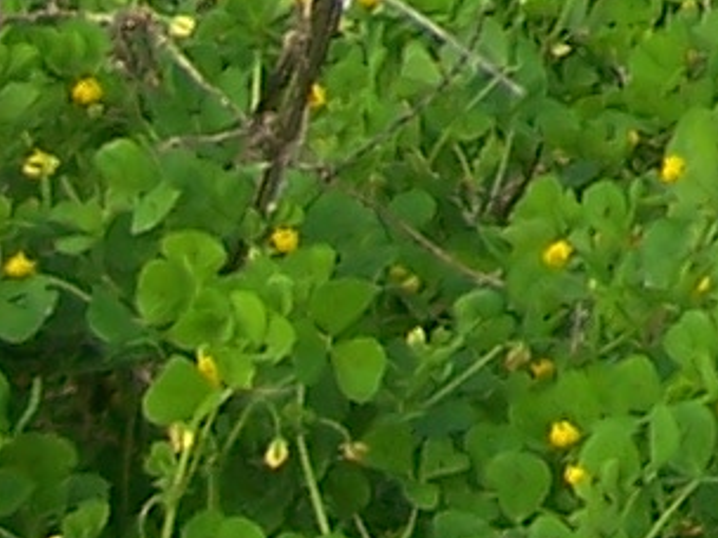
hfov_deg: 6.3
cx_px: 2189
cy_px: -1239
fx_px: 5974
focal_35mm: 288
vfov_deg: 4.9
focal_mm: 6.3
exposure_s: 1/350
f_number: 4
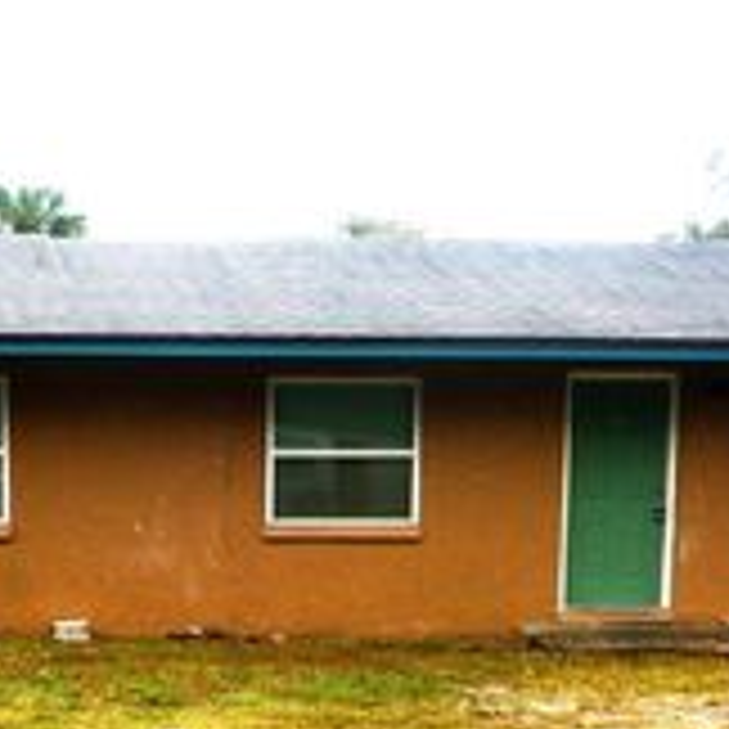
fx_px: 1501
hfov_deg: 26.9
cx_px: 180
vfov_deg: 26.3
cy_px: 666
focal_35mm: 63
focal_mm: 16
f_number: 9
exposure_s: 1/100
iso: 125
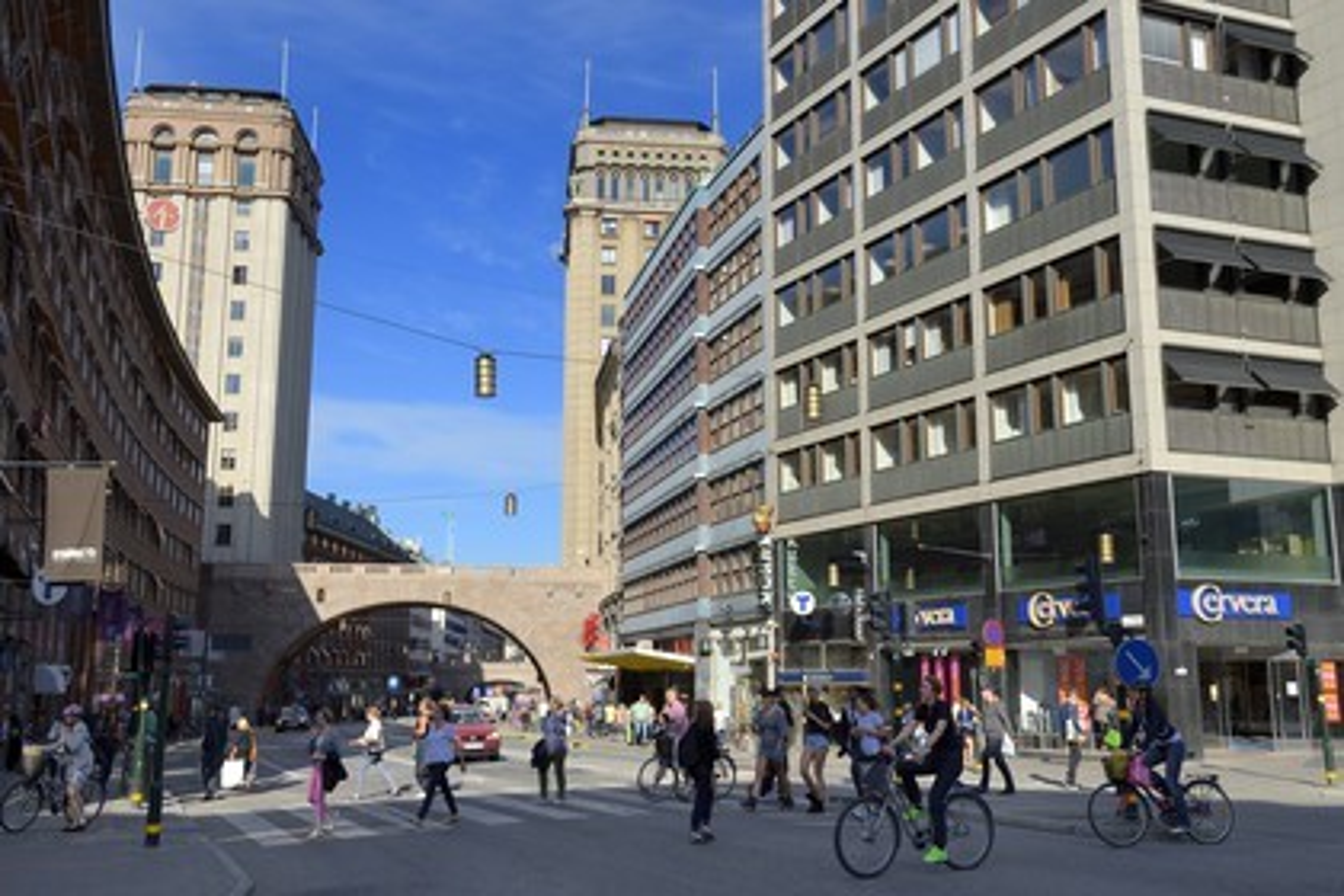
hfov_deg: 55.8
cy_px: 448
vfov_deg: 38.9
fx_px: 1269
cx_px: 672
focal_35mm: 34
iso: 200
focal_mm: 34
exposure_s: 1/400
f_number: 9
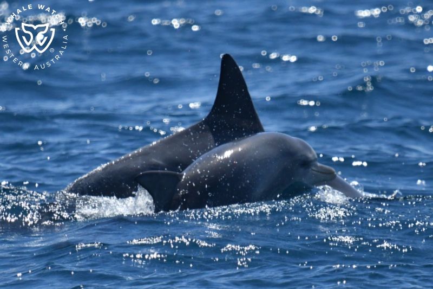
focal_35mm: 600
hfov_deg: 3.4
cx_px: 216
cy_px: 144
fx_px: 7215
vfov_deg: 2.3
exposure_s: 1/8000
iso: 2800
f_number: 6.3
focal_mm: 600
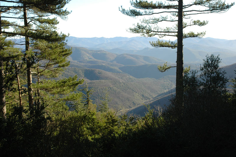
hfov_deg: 45.0
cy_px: 78
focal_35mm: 44
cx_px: 118
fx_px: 285
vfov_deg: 30.8
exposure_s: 1/125
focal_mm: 29
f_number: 10
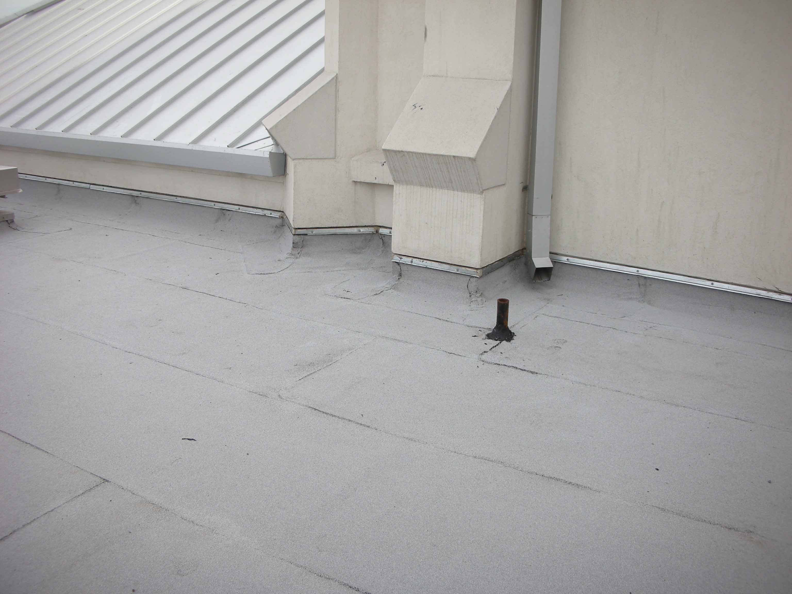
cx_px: 396
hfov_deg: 52.6
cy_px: 297
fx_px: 801
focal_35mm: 35
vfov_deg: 40.7
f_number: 2.8
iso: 50
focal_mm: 5.8
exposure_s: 1/420
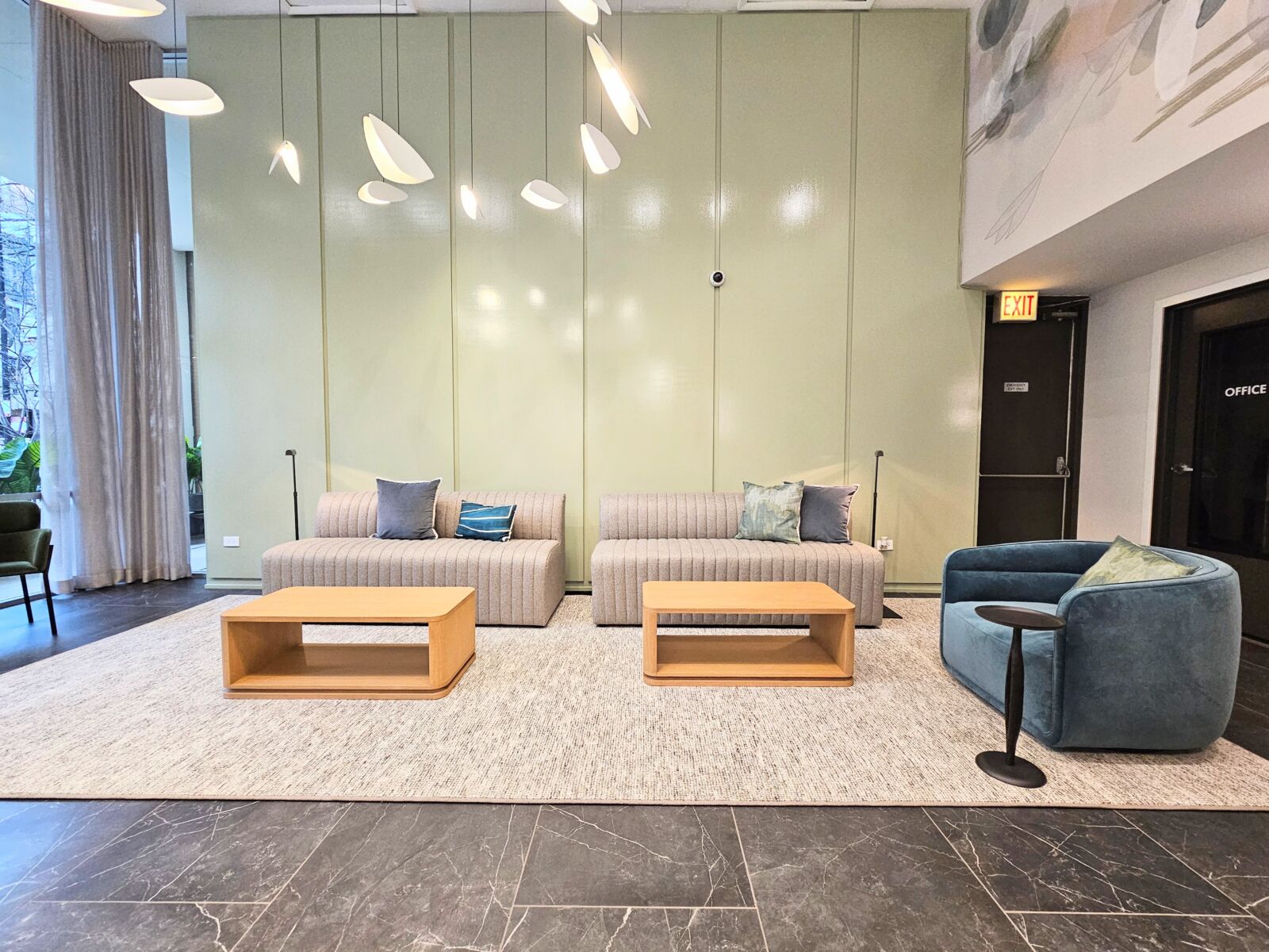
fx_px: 477
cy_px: 476
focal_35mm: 13
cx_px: 634
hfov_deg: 106.2
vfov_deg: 89.9
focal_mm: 2.2
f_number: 2.2
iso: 320
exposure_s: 1/60
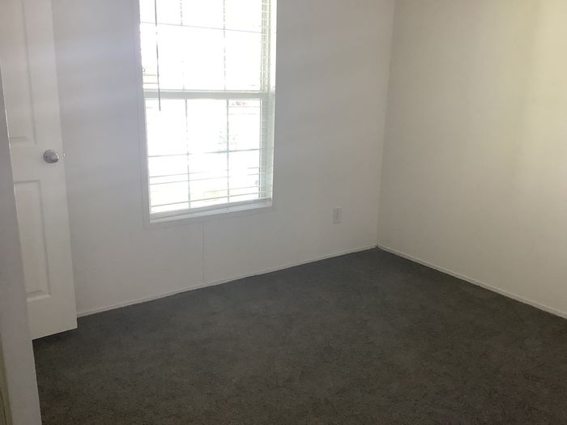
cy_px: 212
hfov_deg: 58.4
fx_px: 508
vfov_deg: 45.4
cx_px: 284
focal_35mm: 31
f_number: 2.4
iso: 80
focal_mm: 3.3
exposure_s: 1/60
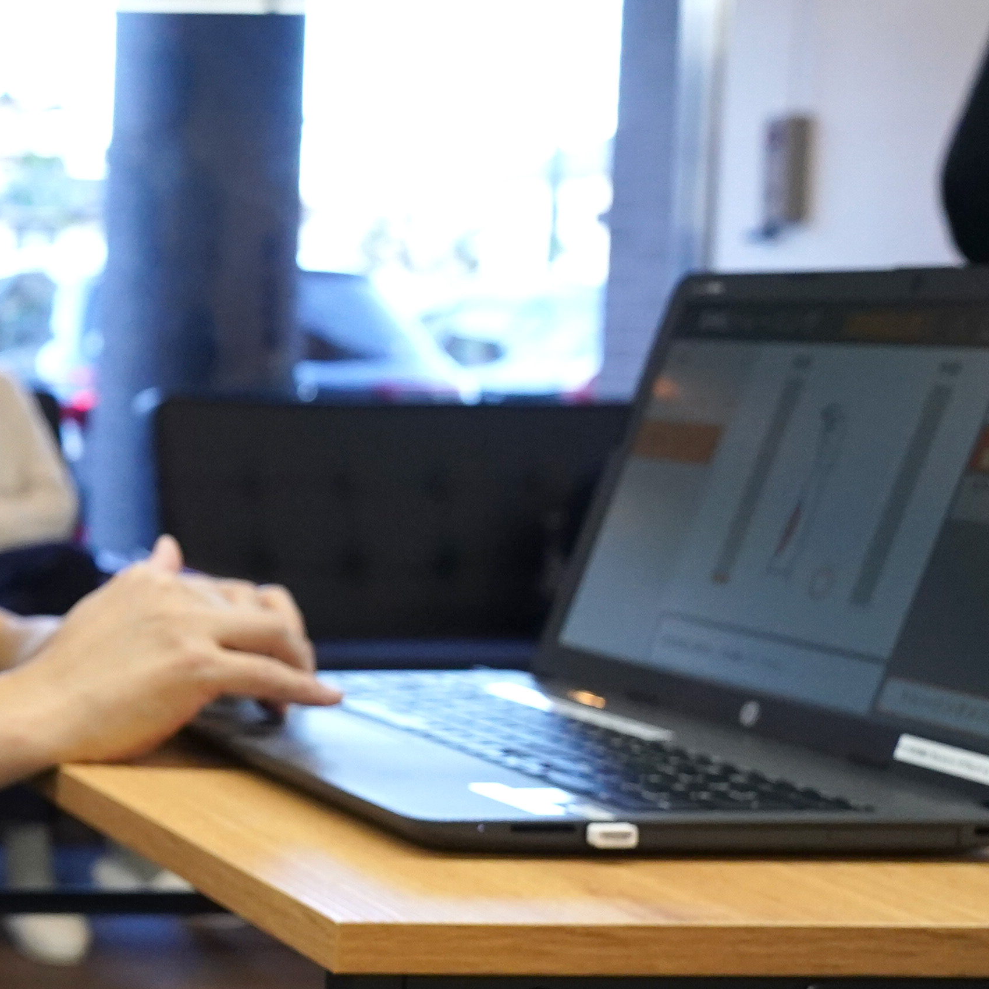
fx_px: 2327
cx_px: -651
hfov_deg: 19.5
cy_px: 464
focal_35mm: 72
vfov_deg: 24.0
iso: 2500
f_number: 4.5
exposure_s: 1/500
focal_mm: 24
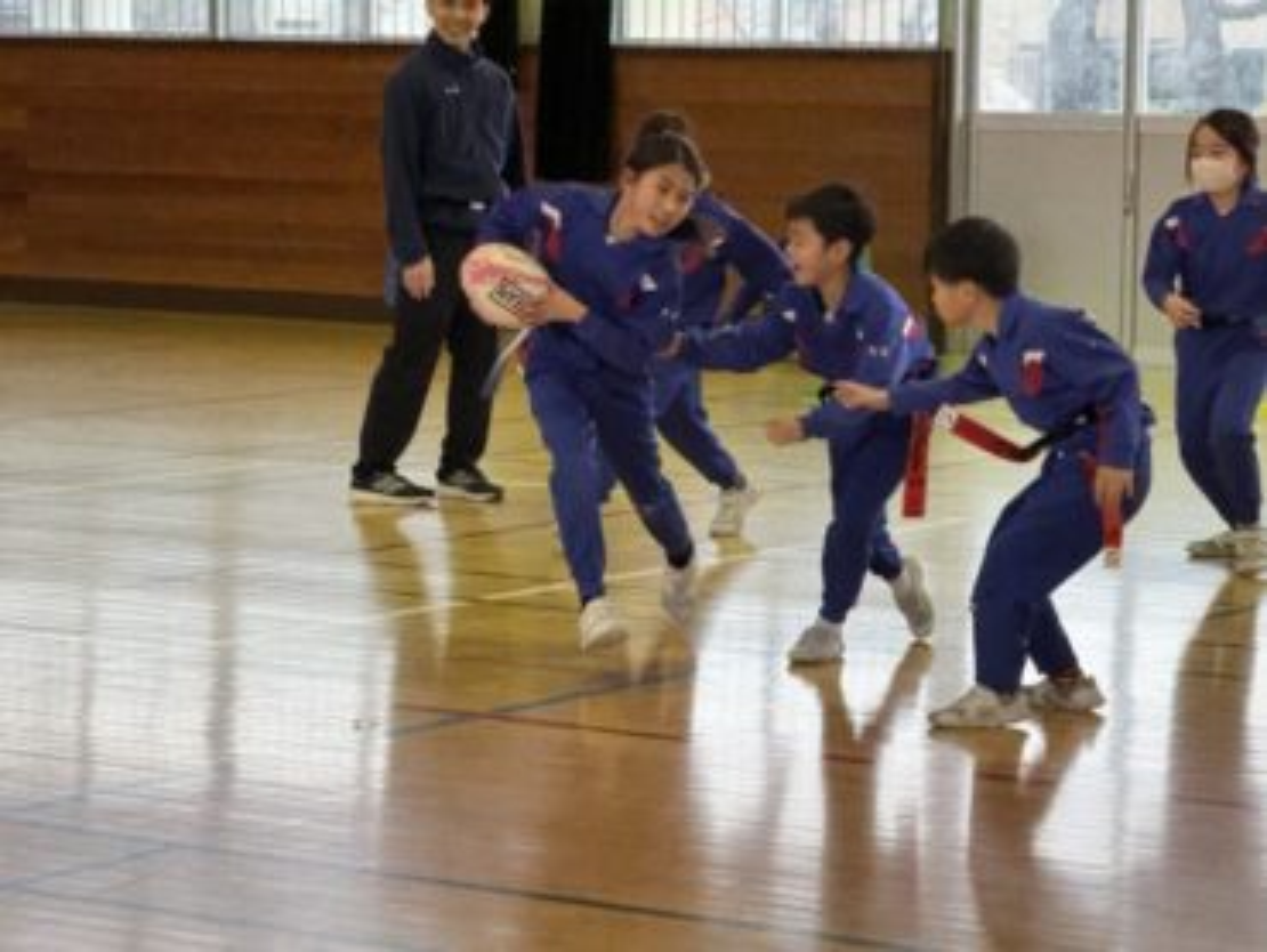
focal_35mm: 120
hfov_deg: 16.4
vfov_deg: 12.4
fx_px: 4395
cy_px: 476
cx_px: 634
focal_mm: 15.66
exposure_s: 1/120
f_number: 2.8
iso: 80
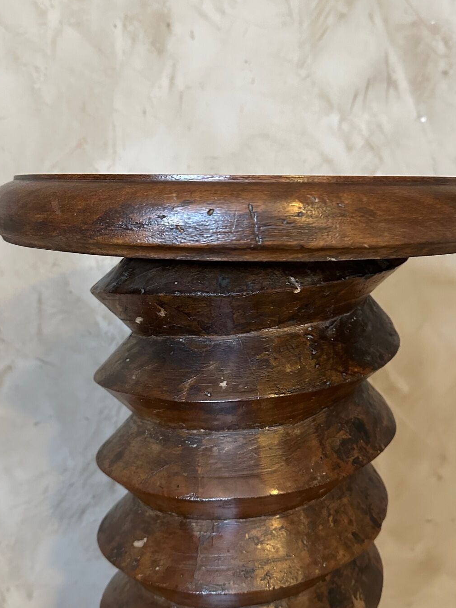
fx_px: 632
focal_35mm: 36
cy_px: 322
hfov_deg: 39.7
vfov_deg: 51.3
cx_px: 237
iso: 640
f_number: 1.78
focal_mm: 6.86
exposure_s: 1/50
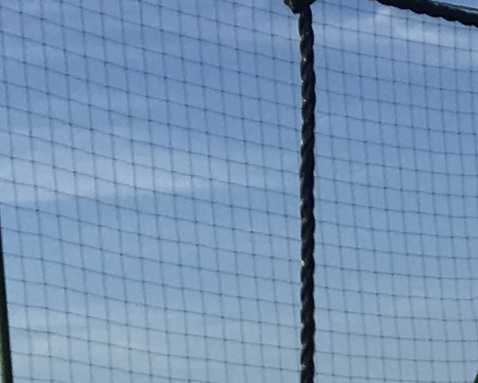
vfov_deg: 7.5
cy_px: 959
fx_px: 2688
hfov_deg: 9.2
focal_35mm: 190
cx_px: 1091
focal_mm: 4.15
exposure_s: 1/1748
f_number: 2.2
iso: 25
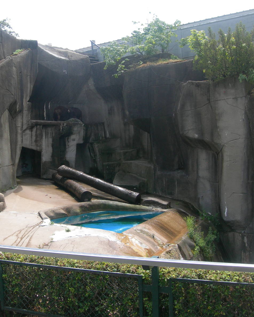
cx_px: 64
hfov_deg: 29.8
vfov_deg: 37.3
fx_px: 470
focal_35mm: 50
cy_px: 159
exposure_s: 1/215
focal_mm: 7.8
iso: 50
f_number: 4.8
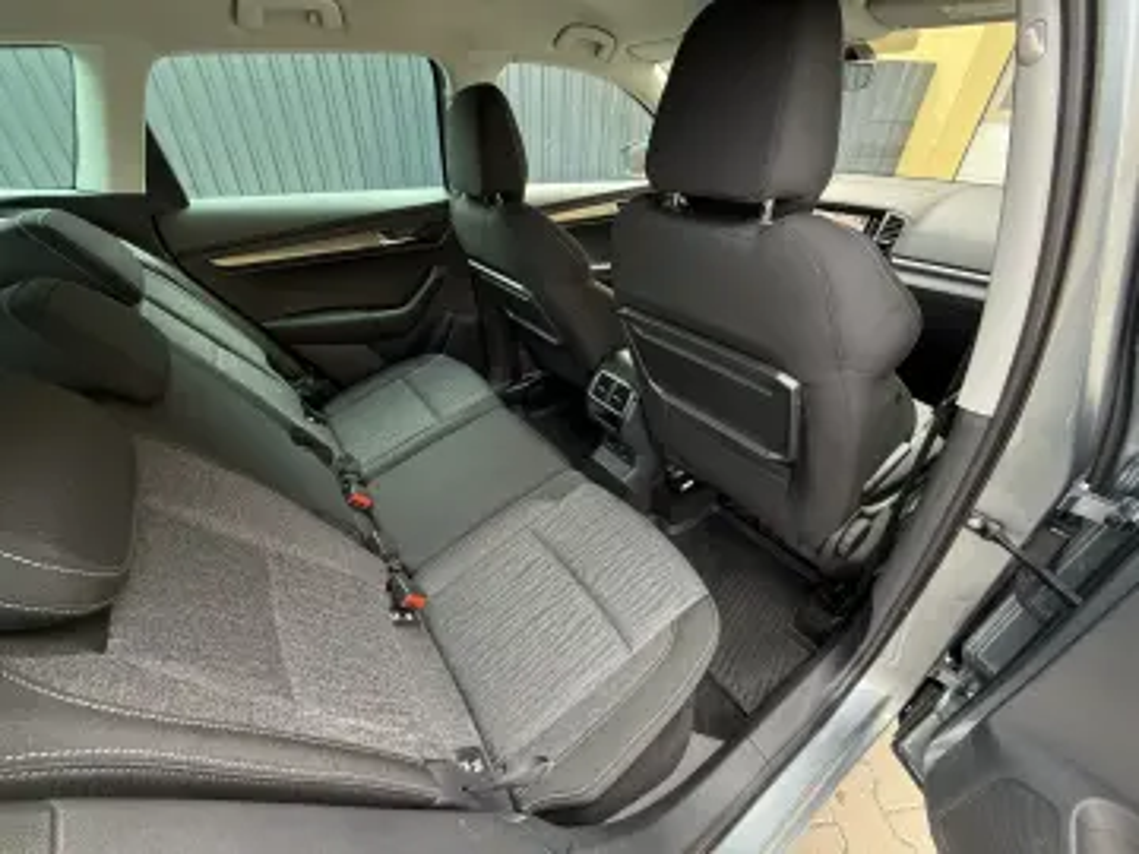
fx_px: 461
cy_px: 427
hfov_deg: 102.1
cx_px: 570
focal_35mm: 14
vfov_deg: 85.7
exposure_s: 1/99
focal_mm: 2.22
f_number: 2.2
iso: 160
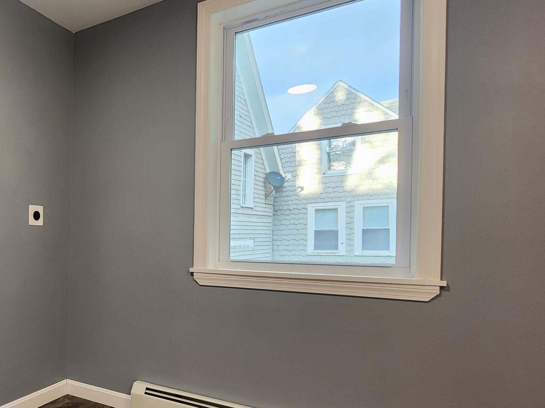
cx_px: 48
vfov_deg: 54.5
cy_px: 243
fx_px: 394
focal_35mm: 25
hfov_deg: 58.5
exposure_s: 1/60
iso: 250
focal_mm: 2.2
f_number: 2.2
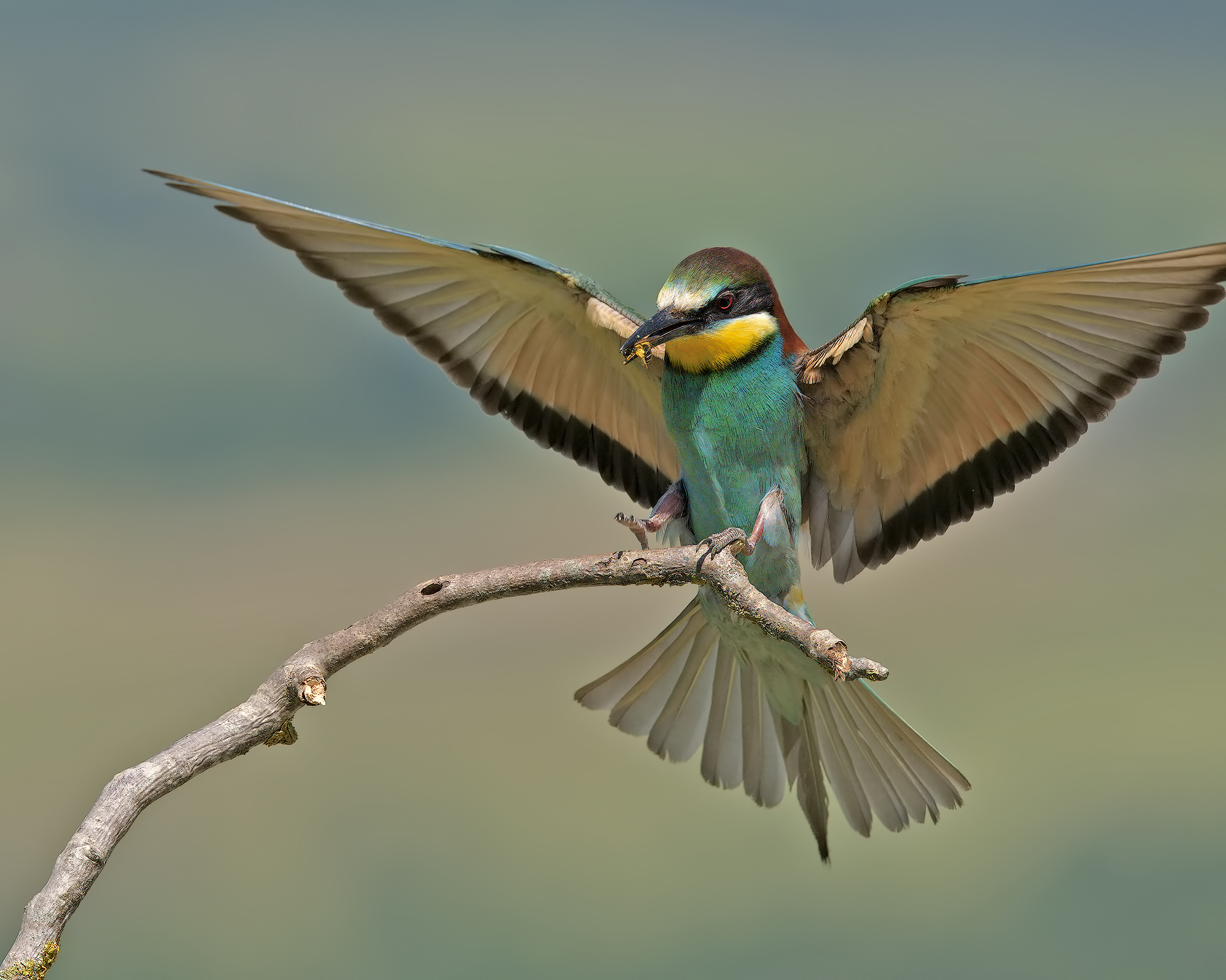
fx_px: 20462
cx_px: 654
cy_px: 490
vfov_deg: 2.7
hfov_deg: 3.4
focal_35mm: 564
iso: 800
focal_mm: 500
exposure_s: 1/2000
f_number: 9
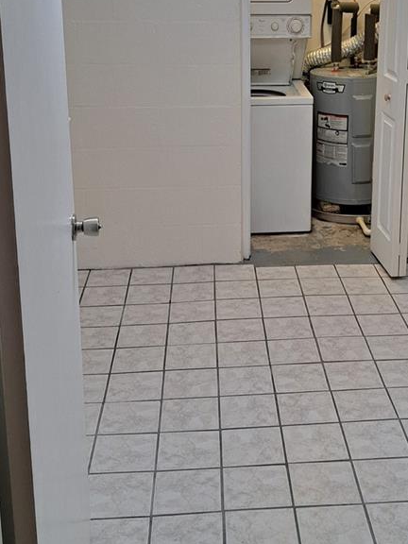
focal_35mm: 50
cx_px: 273
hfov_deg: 28.9
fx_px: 786
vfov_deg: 37.4
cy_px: 146
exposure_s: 1/60
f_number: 1.8
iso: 160
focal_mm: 5.23
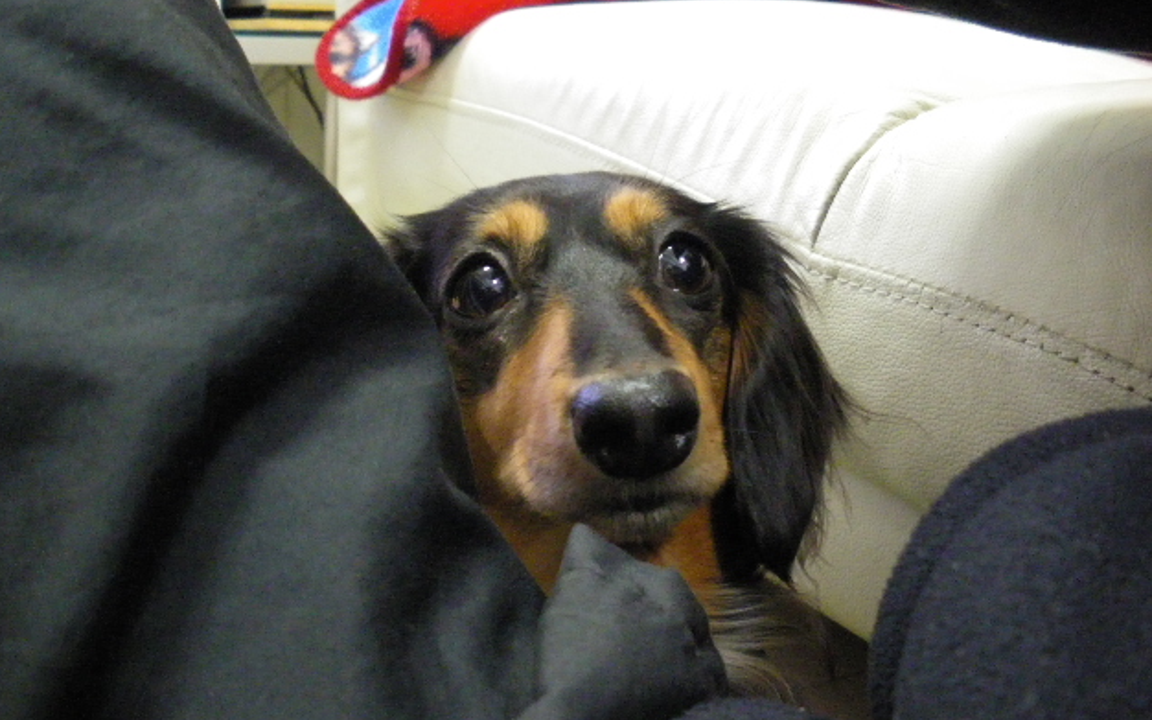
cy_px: 372
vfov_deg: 32.8
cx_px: 565
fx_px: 1224
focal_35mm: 39
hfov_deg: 50.4
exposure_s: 1/10
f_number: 3.5
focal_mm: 6.3
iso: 800
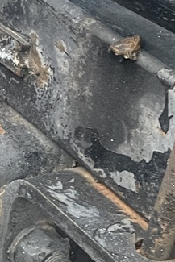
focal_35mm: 134
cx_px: -303
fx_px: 976
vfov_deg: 15.1
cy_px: 24
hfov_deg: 8.8
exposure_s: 1/93
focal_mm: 4.2
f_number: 1.6
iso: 125
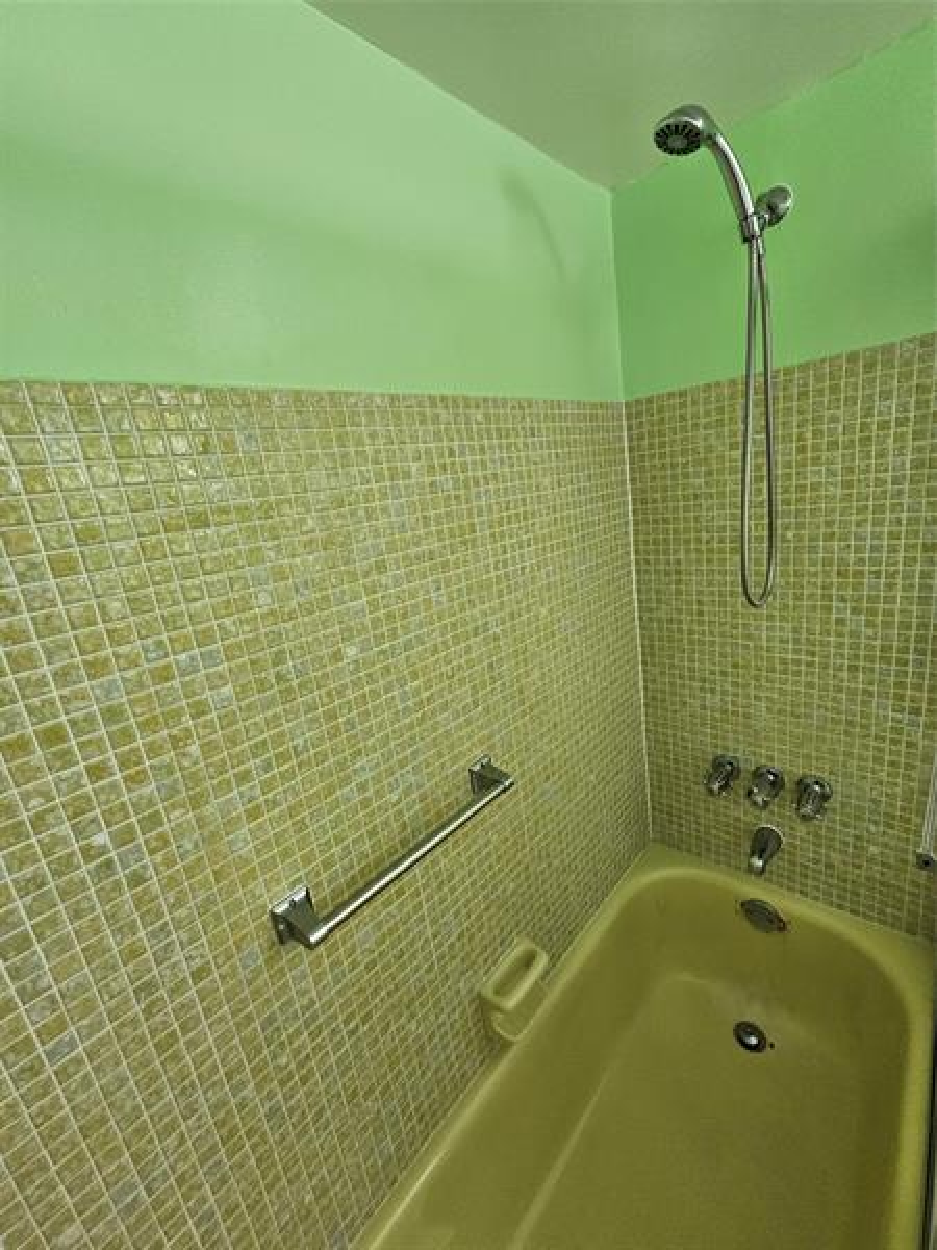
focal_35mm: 13
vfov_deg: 106.2
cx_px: 468
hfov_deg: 89.9
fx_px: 469
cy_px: 625
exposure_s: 1/60
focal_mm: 2.2
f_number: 2.2
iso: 160
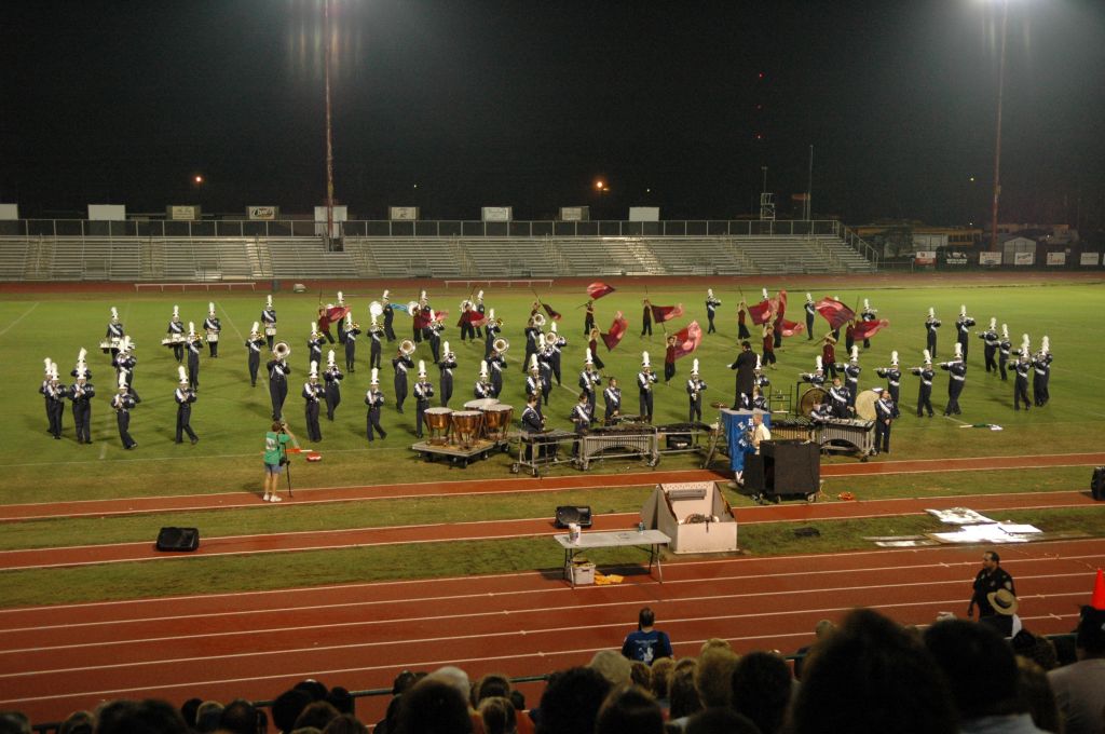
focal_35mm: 46
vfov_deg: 28.9
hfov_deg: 42.4
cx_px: 552
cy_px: 367
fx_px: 1425
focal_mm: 31
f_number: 2.8
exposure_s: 1/60
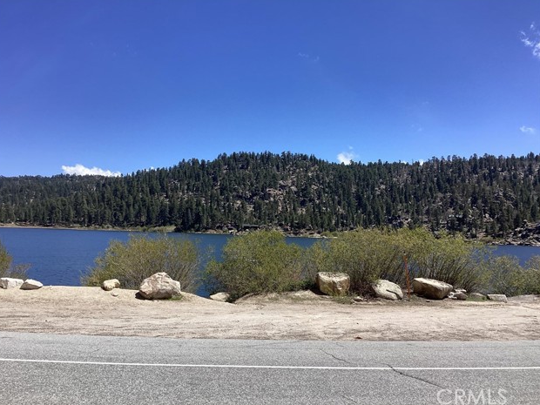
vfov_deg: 44.2
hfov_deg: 56.8
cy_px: 200
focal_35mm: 32
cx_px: 266
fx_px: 499
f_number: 2.4
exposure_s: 1/1597
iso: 25
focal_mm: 3.3
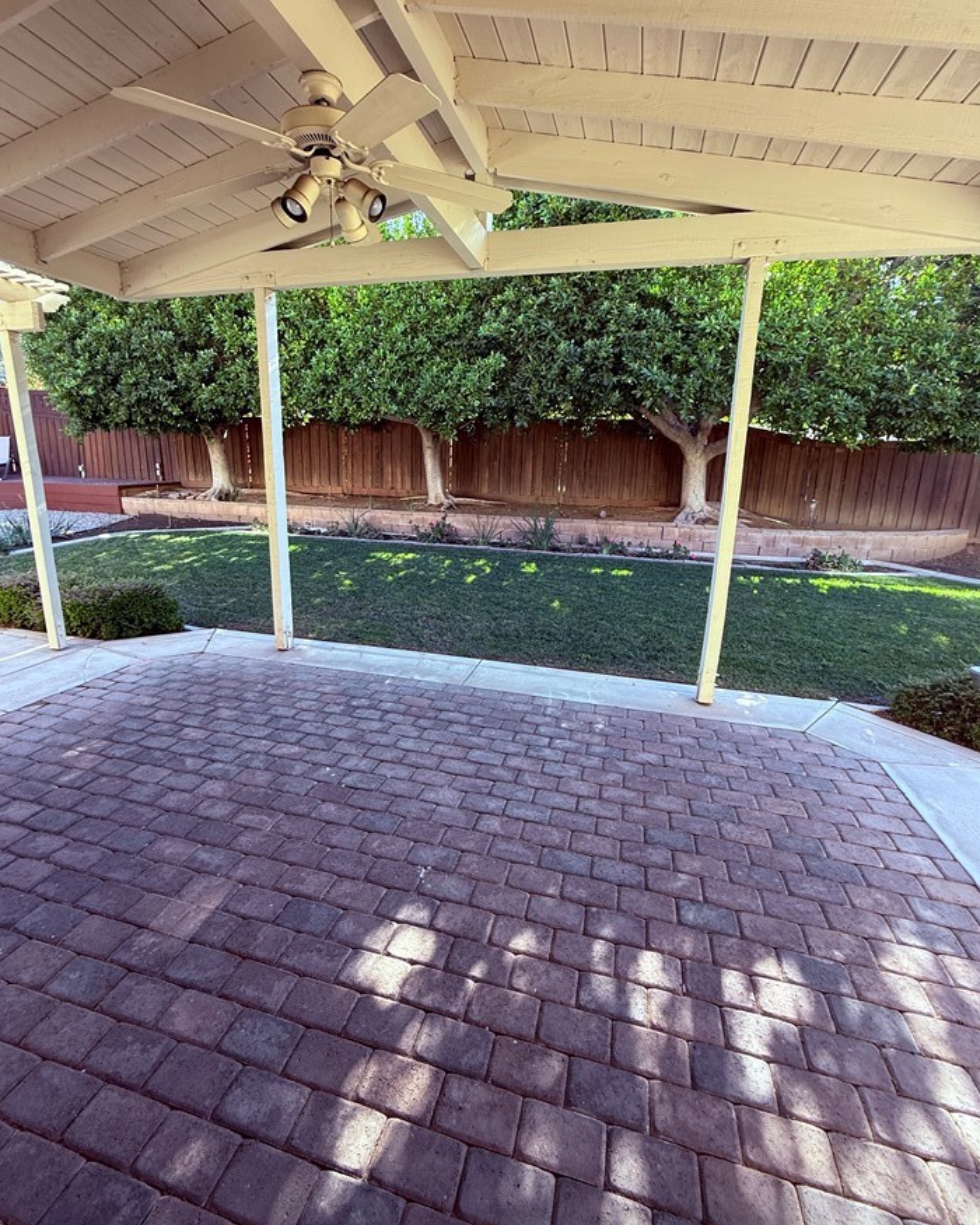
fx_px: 580
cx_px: 476
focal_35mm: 16
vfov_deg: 93.0
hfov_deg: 80.4
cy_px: 584
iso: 64
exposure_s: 1/111
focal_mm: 2.22
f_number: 2.2
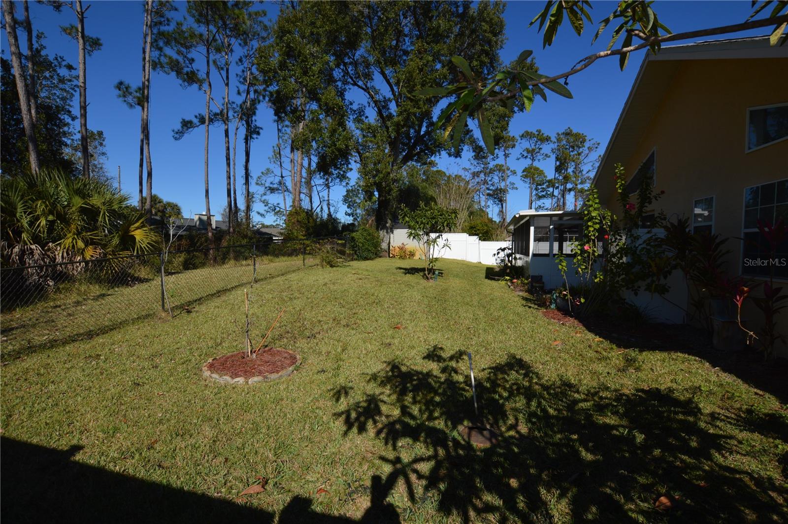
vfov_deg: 77.2
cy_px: 262
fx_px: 328
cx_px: 394
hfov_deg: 100.5
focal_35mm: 15
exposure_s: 1/320
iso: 100
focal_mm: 10
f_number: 9
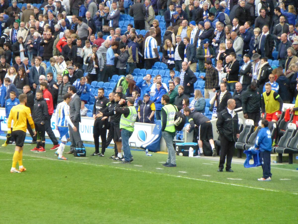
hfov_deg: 5.4
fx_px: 3134
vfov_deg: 4.1
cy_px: 112
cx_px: 149
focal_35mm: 364
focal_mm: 65
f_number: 5.9
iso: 1600
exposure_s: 1/640
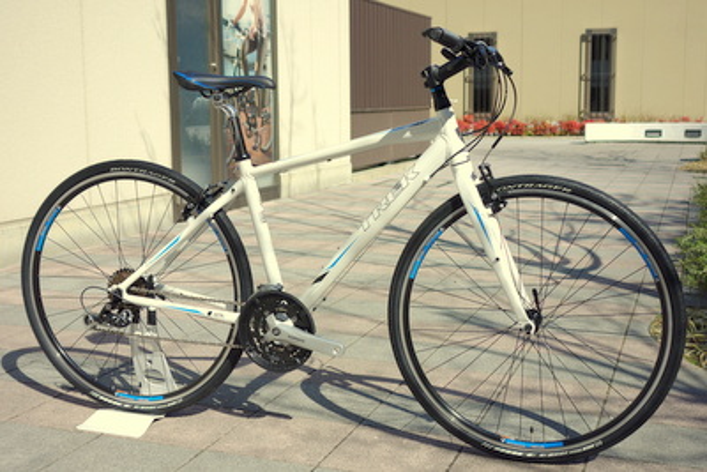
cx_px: 354
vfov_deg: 29.3
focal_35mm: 46
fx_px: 904
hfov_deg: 42.7
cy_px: 236
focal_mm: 17.18
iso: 80
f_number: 3.2
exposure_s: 1/1250
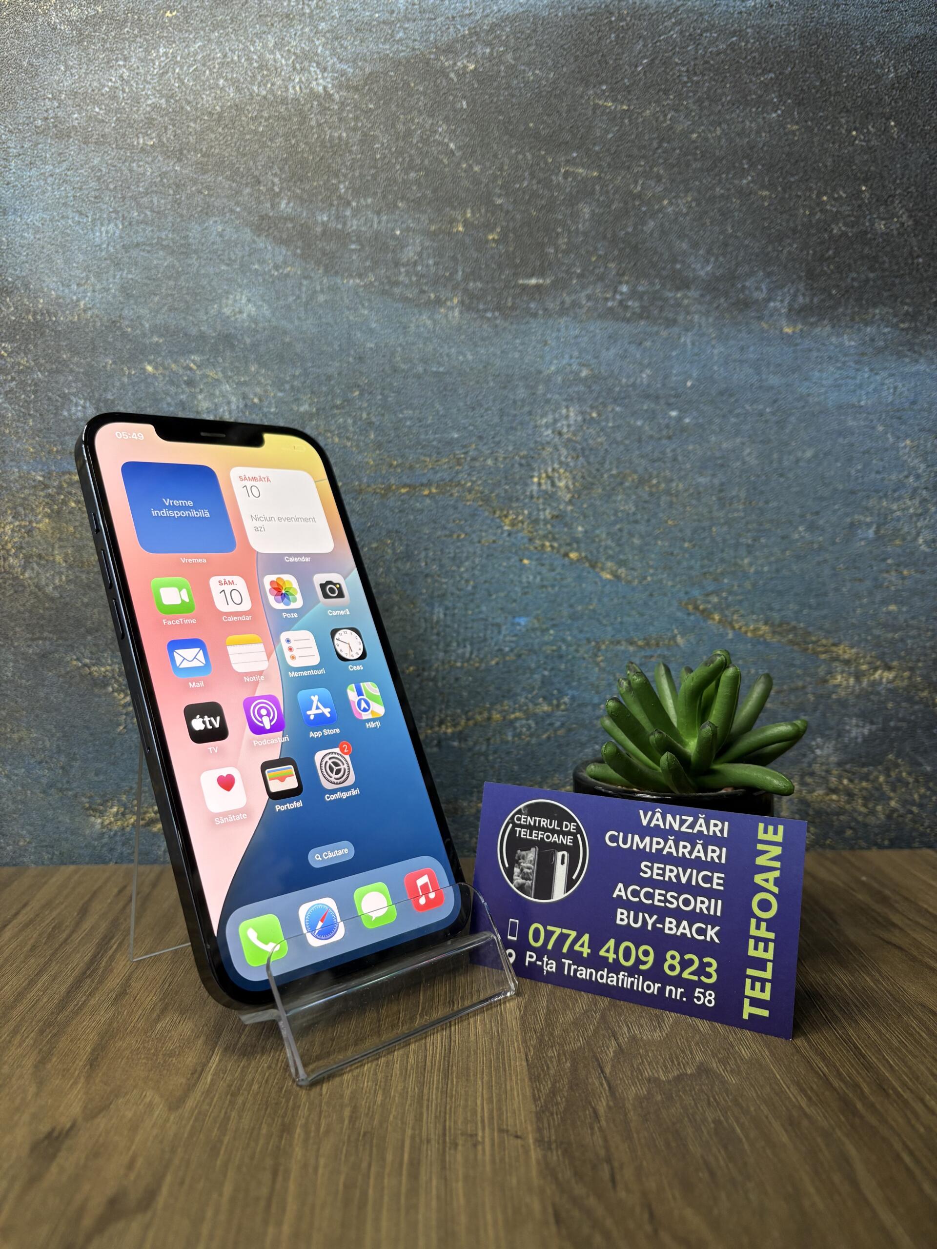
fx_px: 938
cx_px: 468
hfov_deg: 53.1
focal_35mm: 26
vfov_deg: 67.3
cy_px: 624
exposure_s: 1/121
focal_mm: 5.96
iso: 80
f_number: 1.6
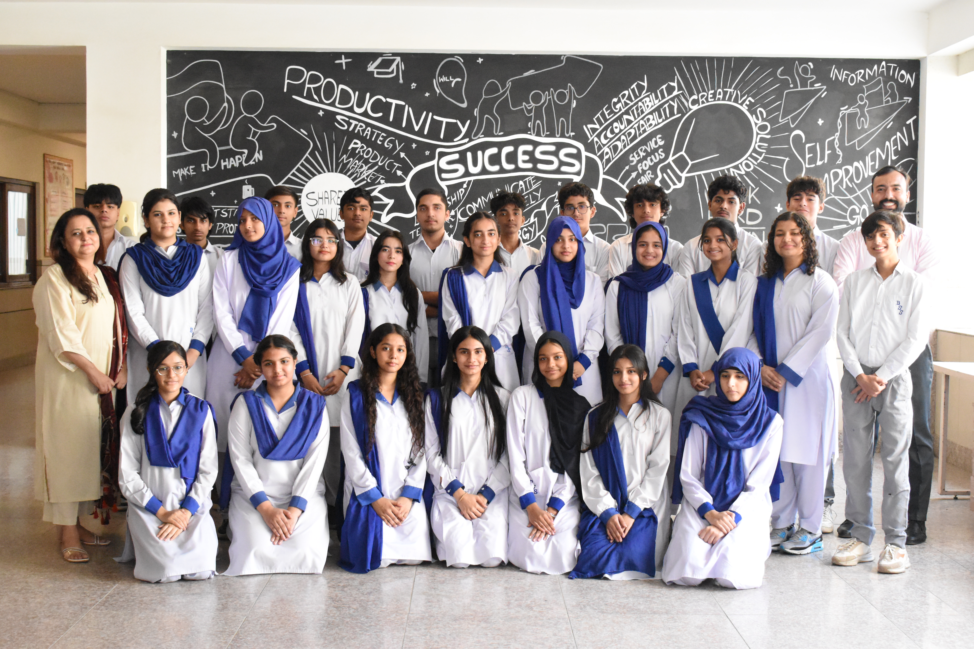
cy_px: 324
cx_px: 487
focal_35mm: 51
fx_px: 1380
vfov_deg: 26.5
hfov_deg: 38.9
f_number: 7.1
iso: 6400
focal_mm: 34
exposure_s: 1/200
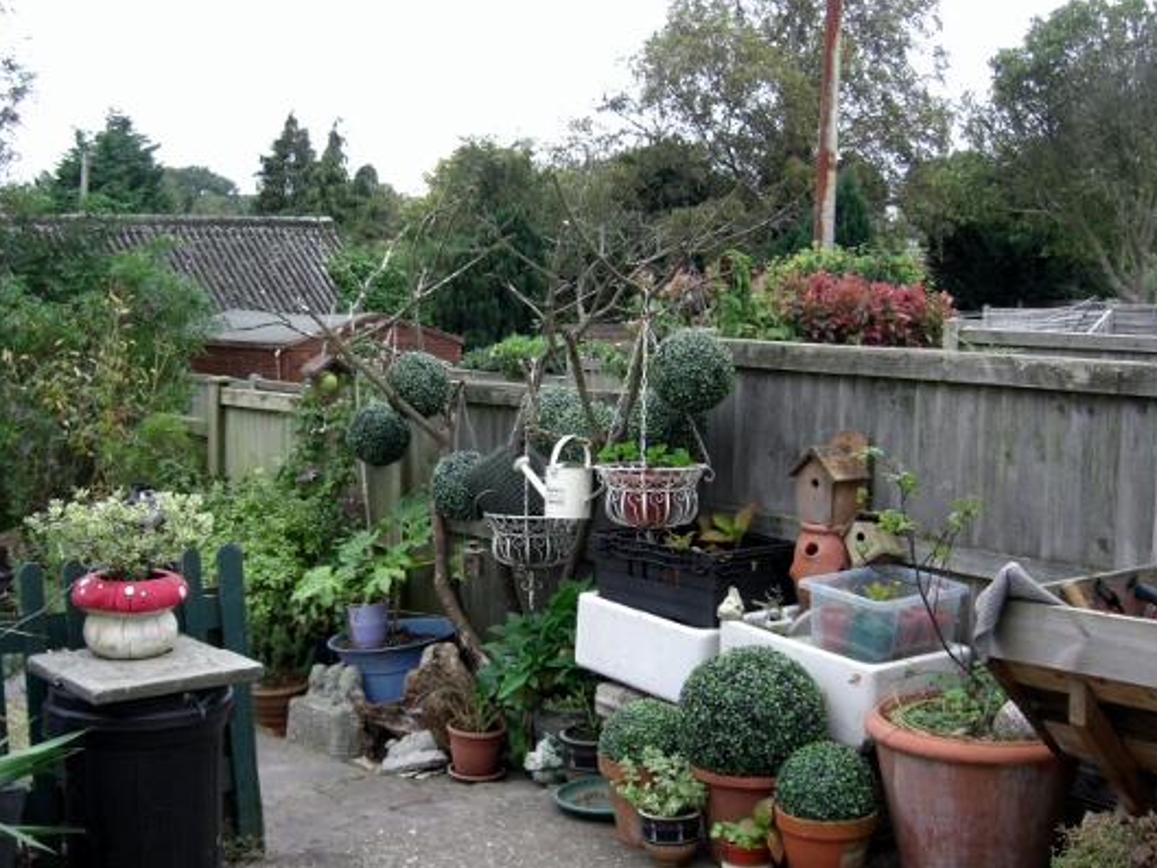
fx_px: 1538
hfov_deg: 41.2
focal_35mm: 46
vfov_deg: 31.5
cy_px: 501
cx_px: 540
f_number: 2.8
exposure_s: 1/125
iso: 80
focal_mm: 7.9
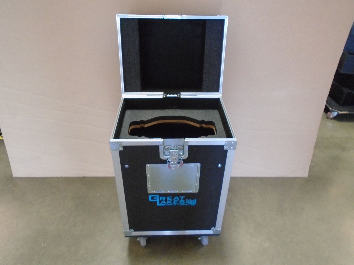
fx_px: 266
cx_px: 177
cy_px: 132
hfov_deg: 67.3
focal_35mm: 26
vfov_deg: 53.1
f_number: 3.2
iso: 500
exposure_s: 1/50
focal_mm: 4.6
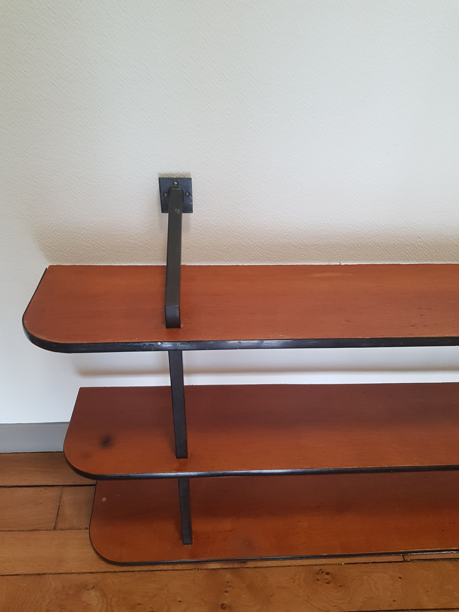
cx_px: 230
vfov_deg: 67.3
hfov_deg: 53.1
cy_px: 306
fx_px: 460
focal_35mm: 26
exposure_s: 1/50
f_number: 1.7
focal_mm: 4.2
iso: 200
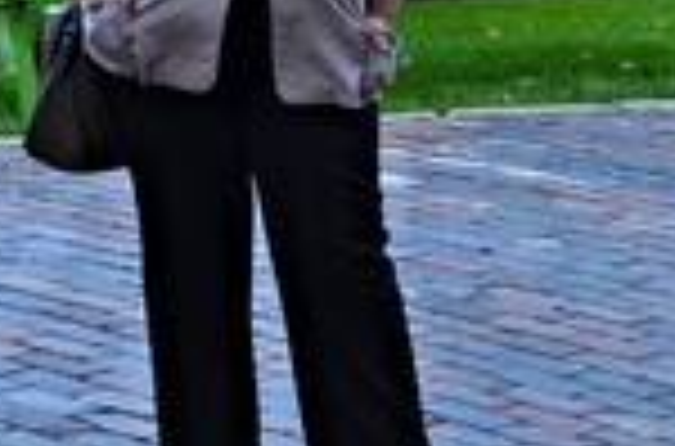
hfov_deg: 10.7
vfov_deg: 7.1
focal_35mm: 192
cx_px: 216
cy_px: 171
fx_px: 3589
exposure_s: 1/30
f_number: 4
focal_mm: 24
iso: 200
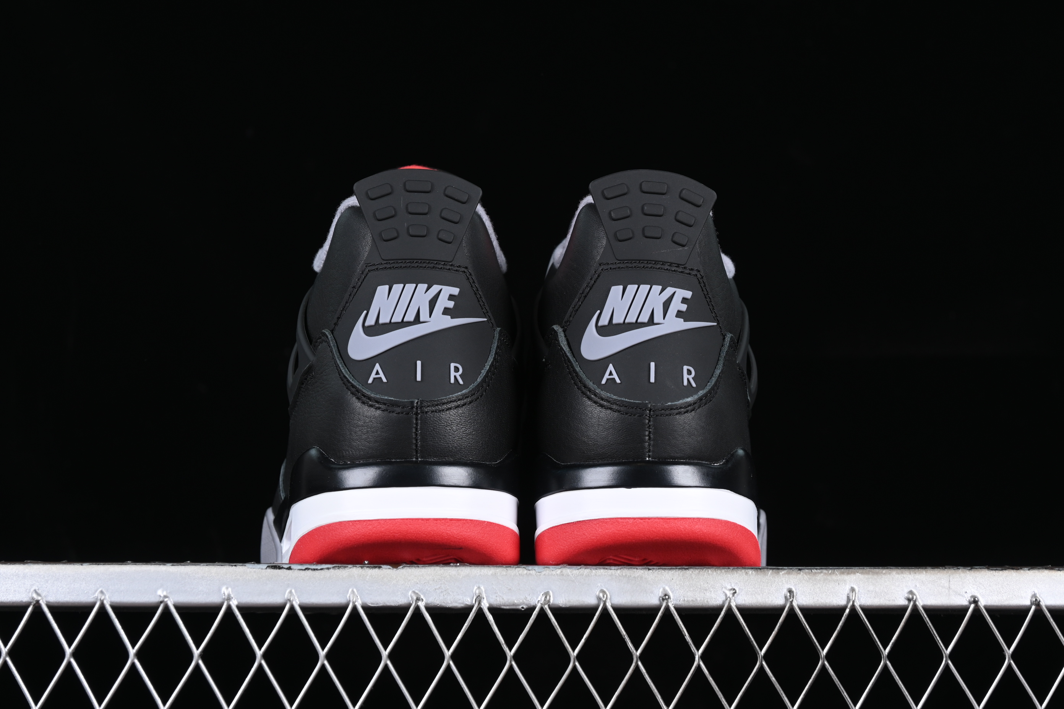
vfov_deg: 18.2
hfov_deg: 27.0
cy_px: 354
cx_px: 532
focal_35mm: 75
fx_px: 2216
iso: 160
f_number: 6.3
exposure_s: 1/60
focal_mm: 50
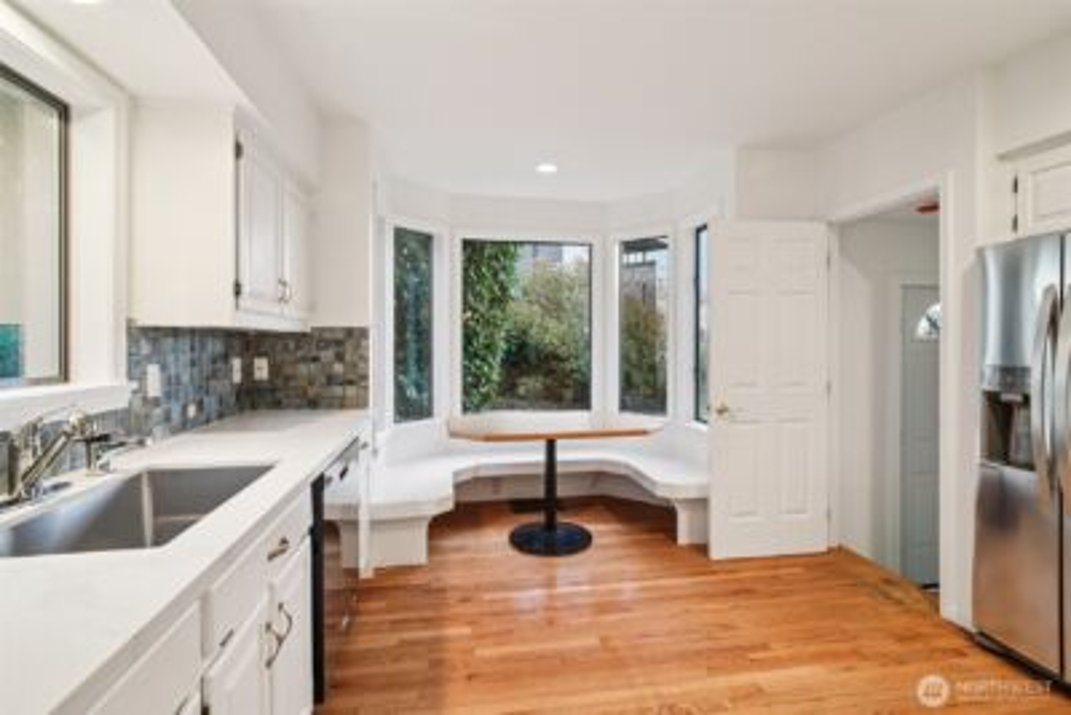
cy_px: 358
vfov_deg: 73.8
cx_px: 536
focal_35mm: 16
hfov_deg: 96.7
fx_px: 476
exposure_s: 1/25
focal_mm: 16
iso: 1600
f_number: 8
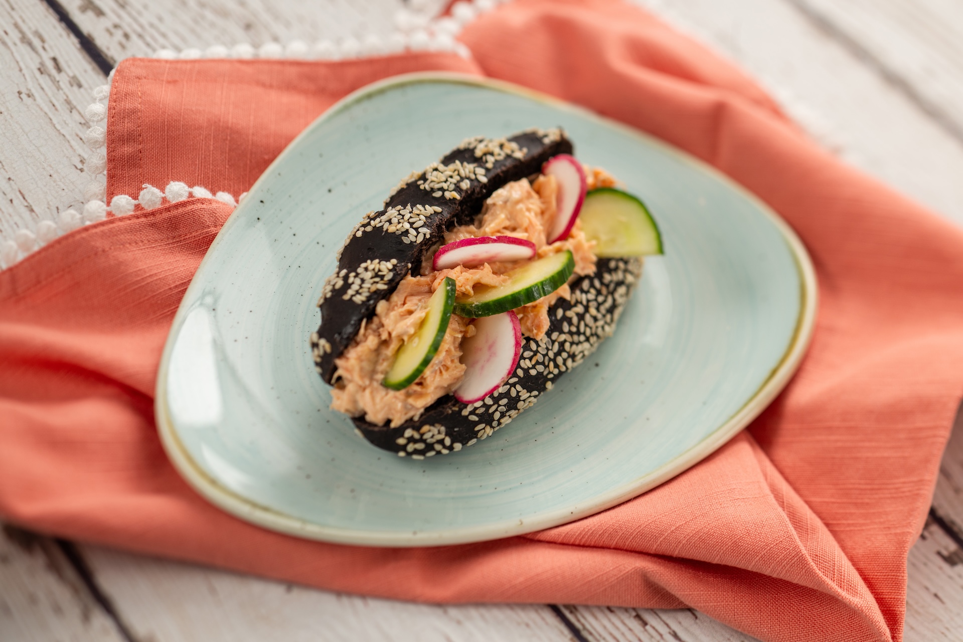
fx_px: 2274
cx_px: 482
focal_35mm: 85
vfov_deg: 16.1
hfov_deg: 23.9
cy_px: 321
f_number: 6.3
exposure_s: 1/200
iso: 100
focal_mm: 85
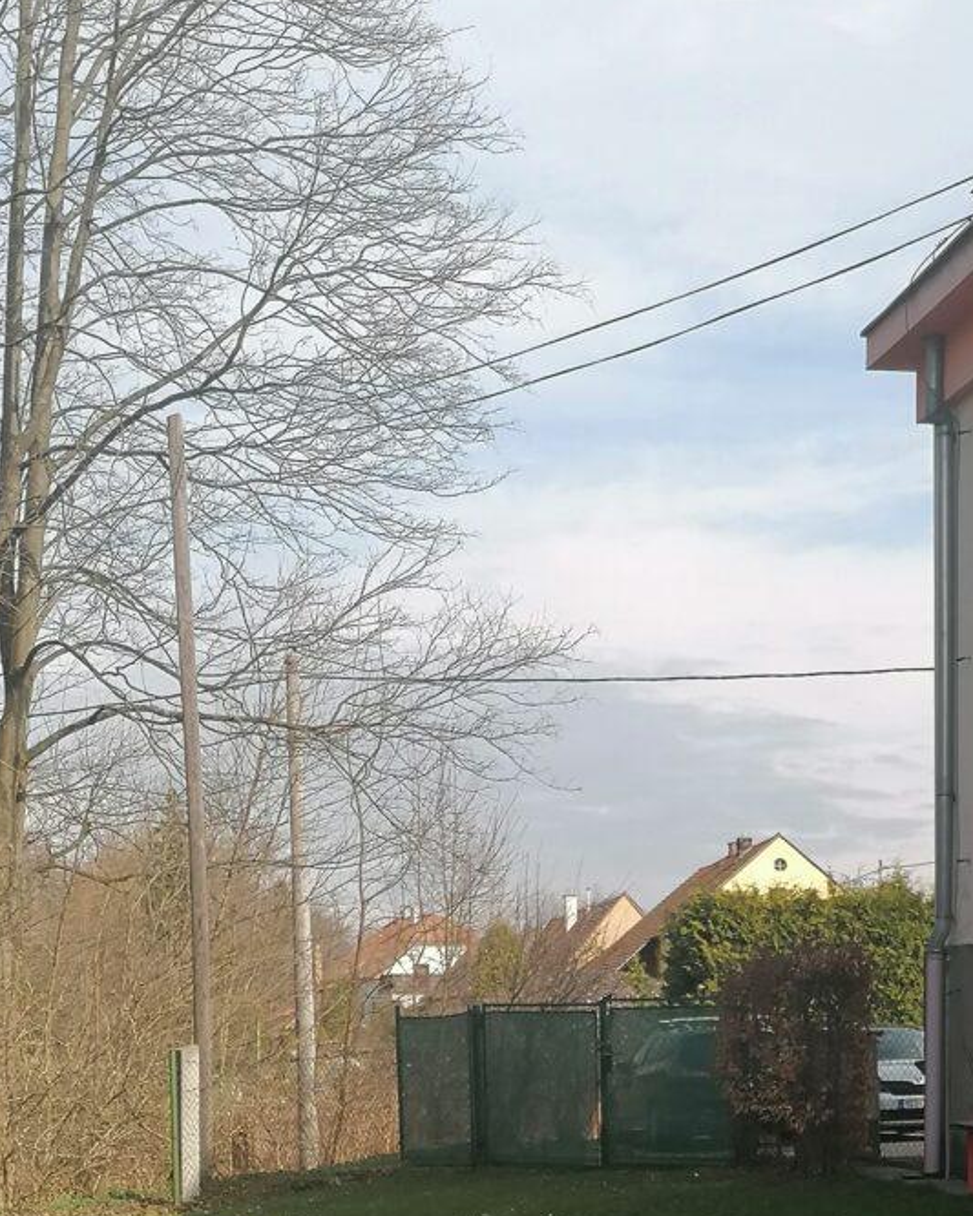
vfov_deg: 26.0
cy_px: 1298
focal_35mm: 68
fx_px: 2447
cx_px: 701
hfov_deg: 22.3
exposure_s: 1/902
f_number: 1.8
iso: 50
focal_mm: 4.75
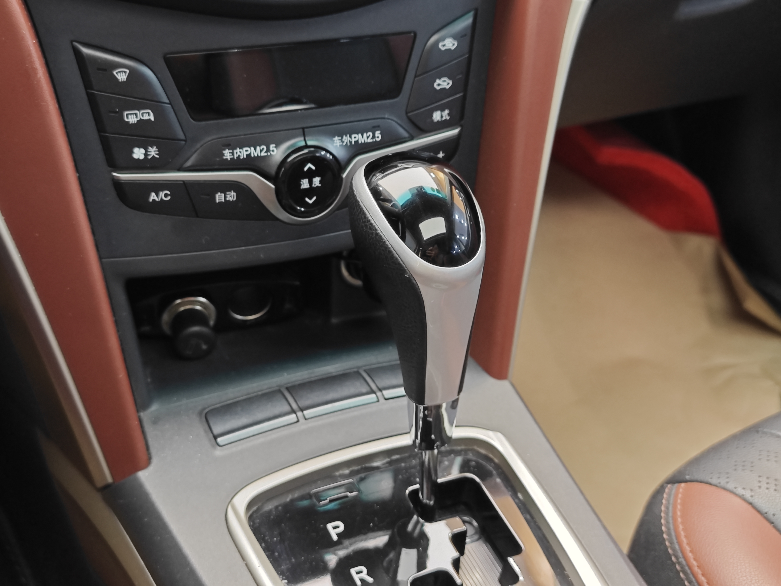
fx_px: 1038
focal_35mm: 46
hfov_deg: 41.2
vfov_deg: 31.5
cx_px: 390
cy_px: 293
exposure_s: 1/25
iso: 640
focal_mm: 8.7
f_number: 1.9
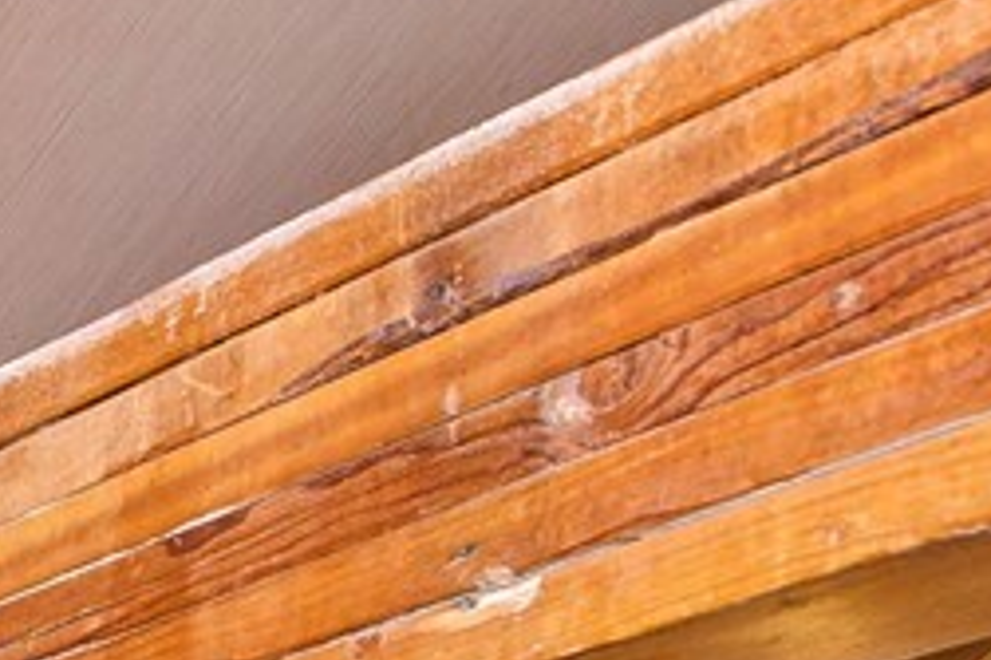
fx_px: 3164
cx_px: -1431
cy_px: 1773
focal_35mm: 115
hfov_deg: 13.1
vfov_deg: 9.9
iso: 200
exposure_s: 1/50
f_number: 5.6
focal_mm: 17
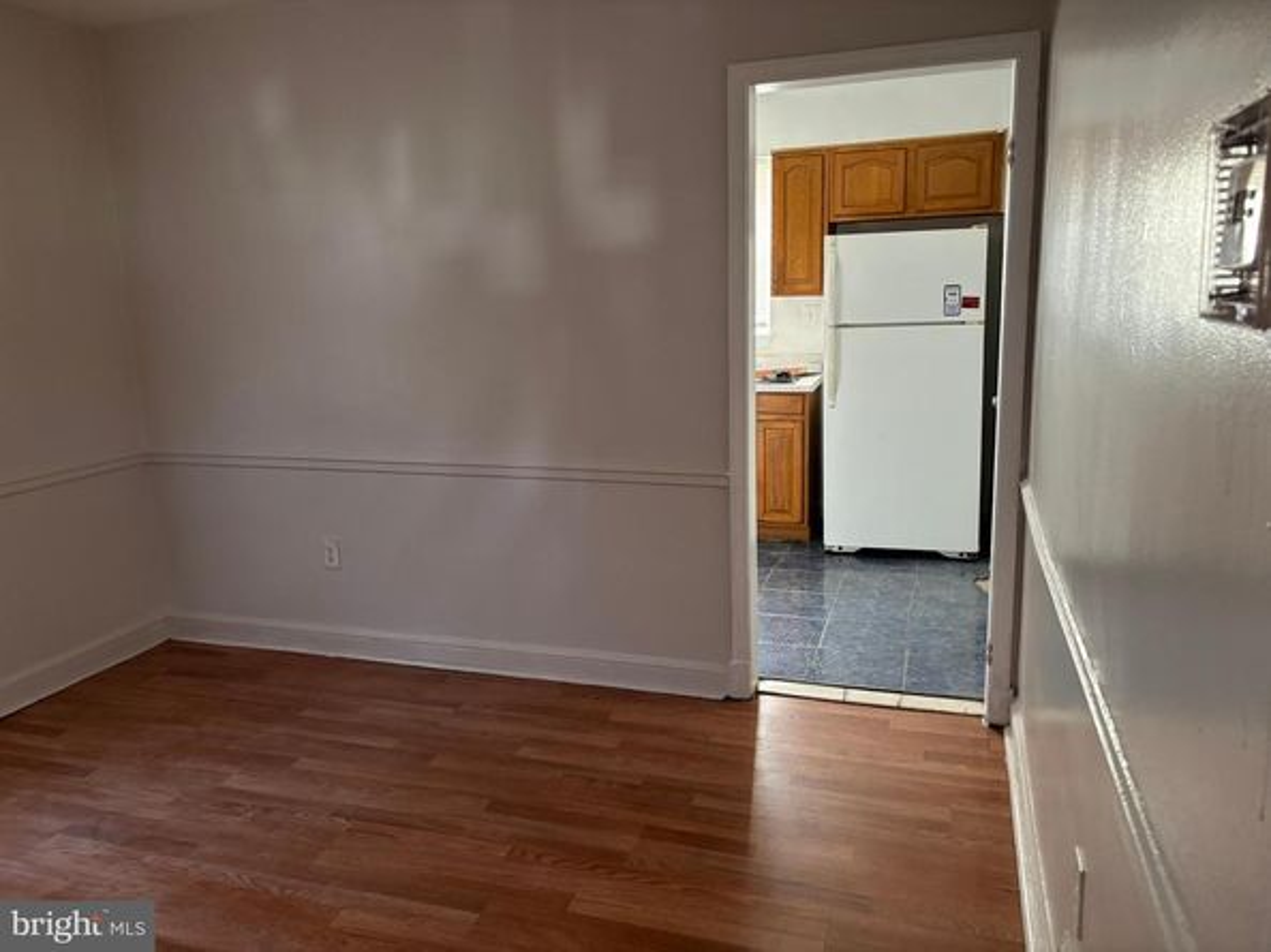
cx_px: 636
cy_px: 476
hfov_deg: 67.3
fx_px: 954
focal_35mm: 26
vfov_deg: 53.0
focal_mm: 5.96
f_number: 1.6
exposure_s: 1/60
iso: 250
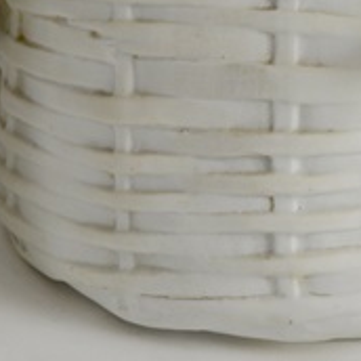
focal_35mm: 142
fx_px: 1675
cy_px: -2
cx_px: 367
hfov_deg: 12.1
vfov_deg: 12.2
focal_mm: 32
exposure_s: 1/125
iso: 200
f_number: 5.6
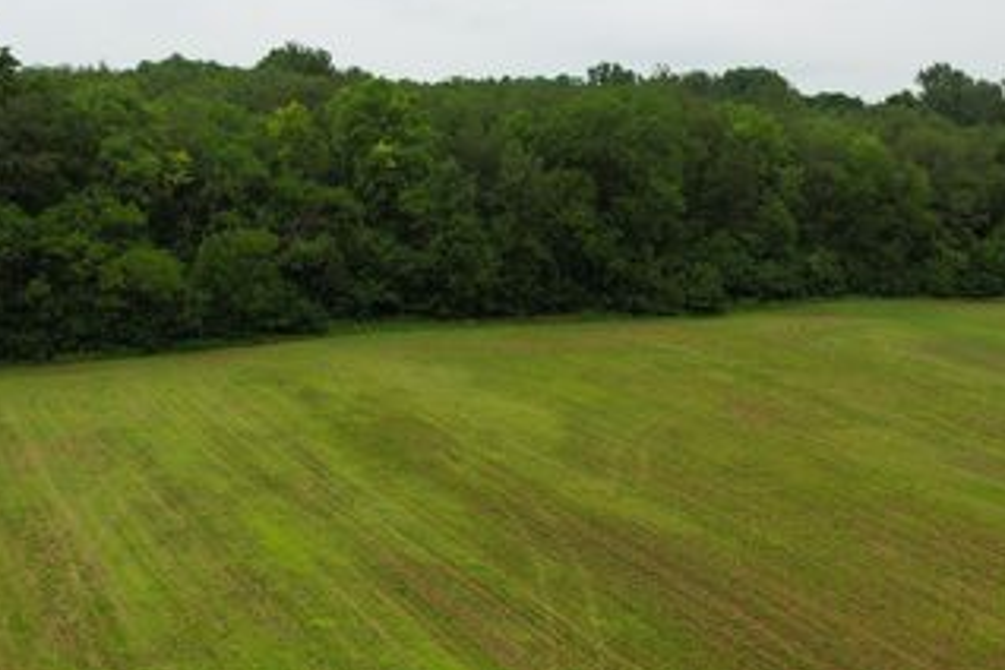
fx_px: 1256
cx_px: 547
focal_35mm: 45
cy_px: 491
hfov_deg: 43.6
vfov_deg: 29.5
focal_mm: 8.38
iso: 120
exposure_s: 1/1500
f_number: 2.8
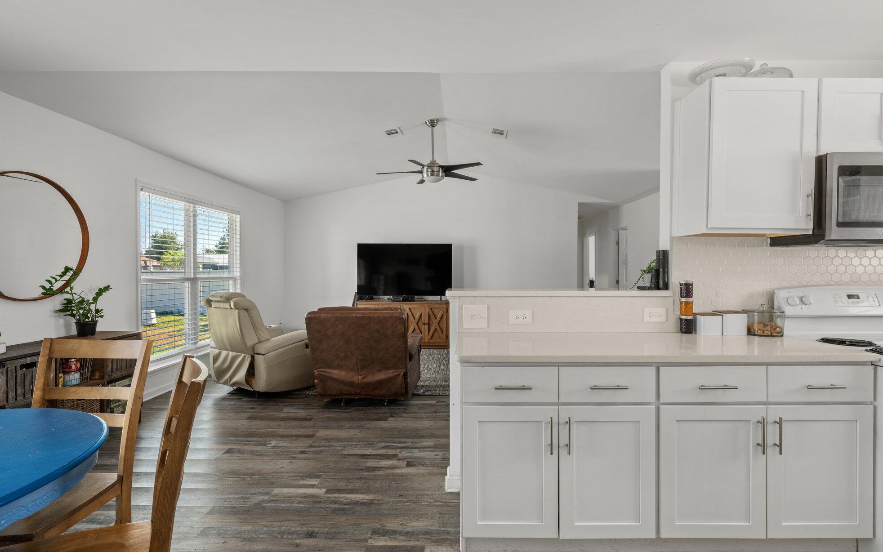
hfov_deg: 94.3
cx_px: 456
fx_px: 409
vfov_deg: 68.0
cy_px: 283
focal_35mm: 17
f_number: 10
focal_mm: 16
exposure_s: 1/6
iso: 500
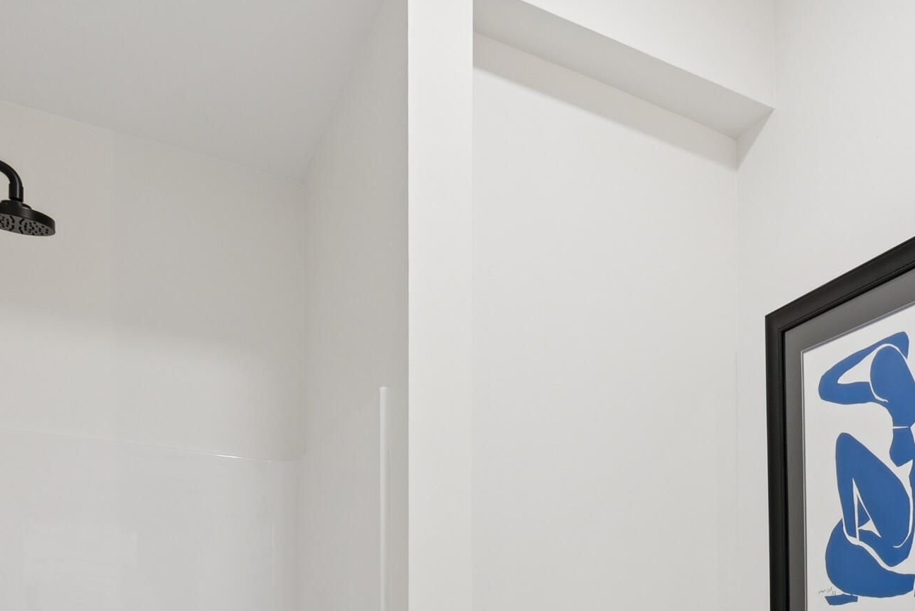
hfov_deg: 47.6
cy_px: 700
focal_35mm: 37
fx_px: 941
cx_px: 790
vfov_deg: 31.3
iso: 320
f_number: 7.1
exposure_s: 1/13
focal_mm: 16
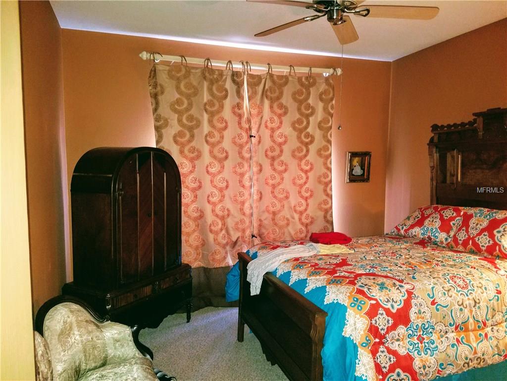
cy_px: 190
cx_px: 254
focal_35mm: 26
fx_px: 381
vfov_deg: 53.1
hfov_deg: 67.3
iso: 250
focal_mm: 4.2
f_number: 1.7
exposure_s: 1/10
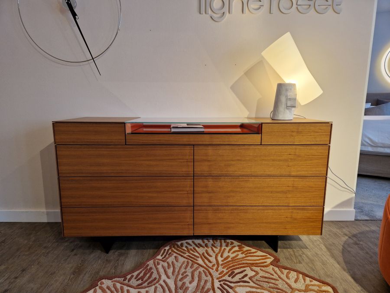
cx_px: 195
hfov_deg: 73.9
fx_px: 259
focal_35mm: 23
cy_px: 146
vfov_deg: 58.9
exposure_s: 1/100
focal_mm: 5.4
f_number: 1.8
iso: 80
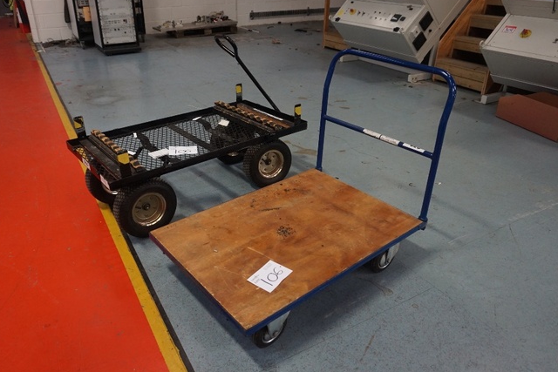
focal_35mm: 27
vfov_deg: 47.9
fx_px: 419
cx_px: 259
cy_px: 168
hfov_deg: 67.3
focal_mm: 16
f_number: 4
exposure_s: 1/160
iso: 1250
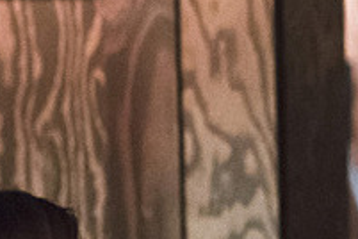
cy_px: 275
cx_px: 413
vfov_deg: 3.4
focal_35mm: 404
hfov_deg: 5.1
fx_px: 4017
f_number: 4.5
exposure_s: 1/250
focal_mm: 104
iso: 10000
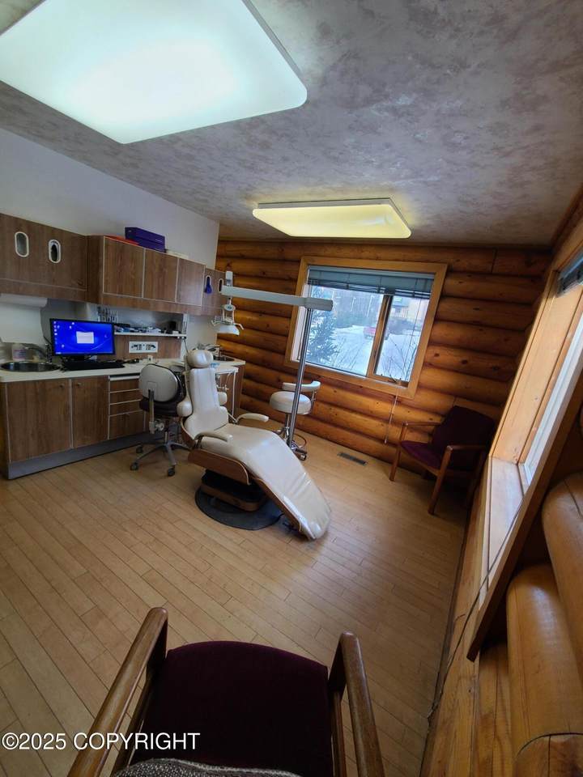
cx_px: 292
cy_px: 388
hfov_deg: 89.9
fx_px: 292
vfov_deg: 106.2
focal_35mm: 13
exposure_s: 1/60
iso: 160
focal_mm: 2.2
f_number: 2.2
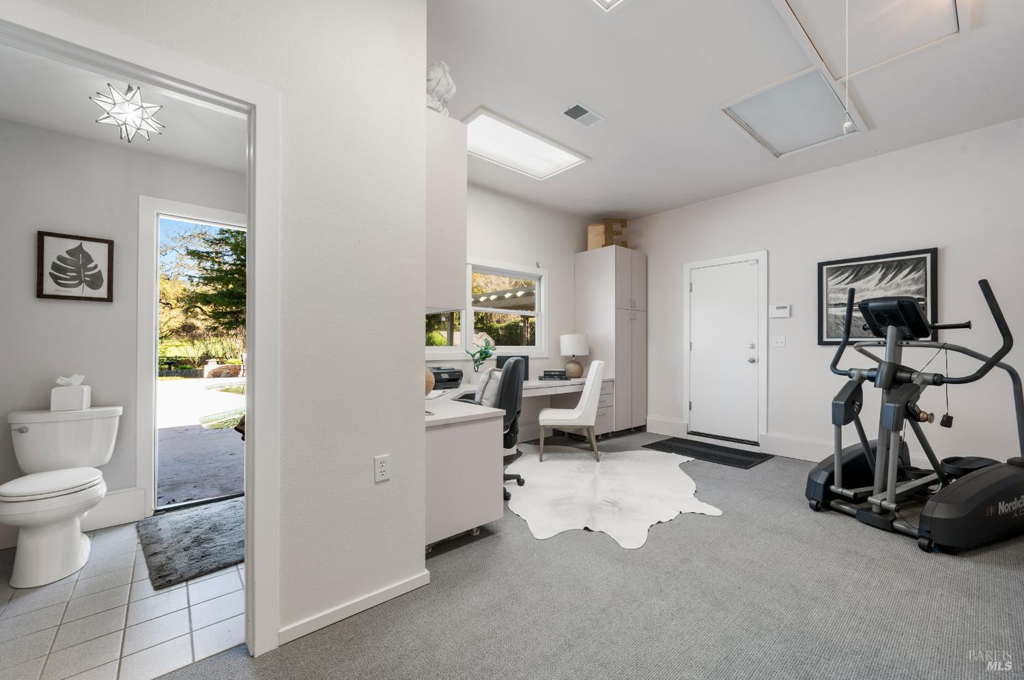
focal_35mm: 14
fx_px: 398
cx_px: 512
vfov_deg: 81.1
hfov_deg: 104.3
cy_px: 340
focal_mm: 14
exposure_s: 1/3
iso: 320
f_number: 9
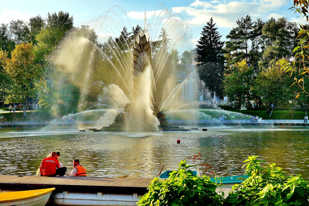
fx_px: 515
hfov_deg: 33.4
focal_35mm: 60
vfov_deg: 22.6
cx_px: 154
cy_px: 103
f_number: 11
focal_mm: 40
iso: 400
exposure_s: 1/400
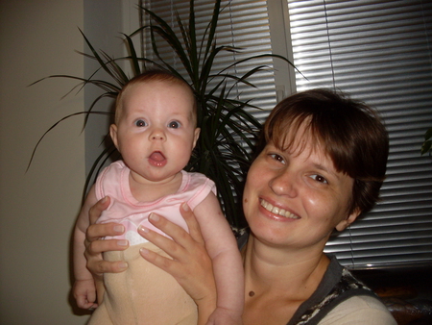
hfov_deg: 49.0
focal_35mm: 38
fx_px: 474
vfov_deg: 37.8
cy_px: 162
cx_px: 216
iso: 100
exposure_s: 1/45
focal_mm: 6.3
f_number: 2.8
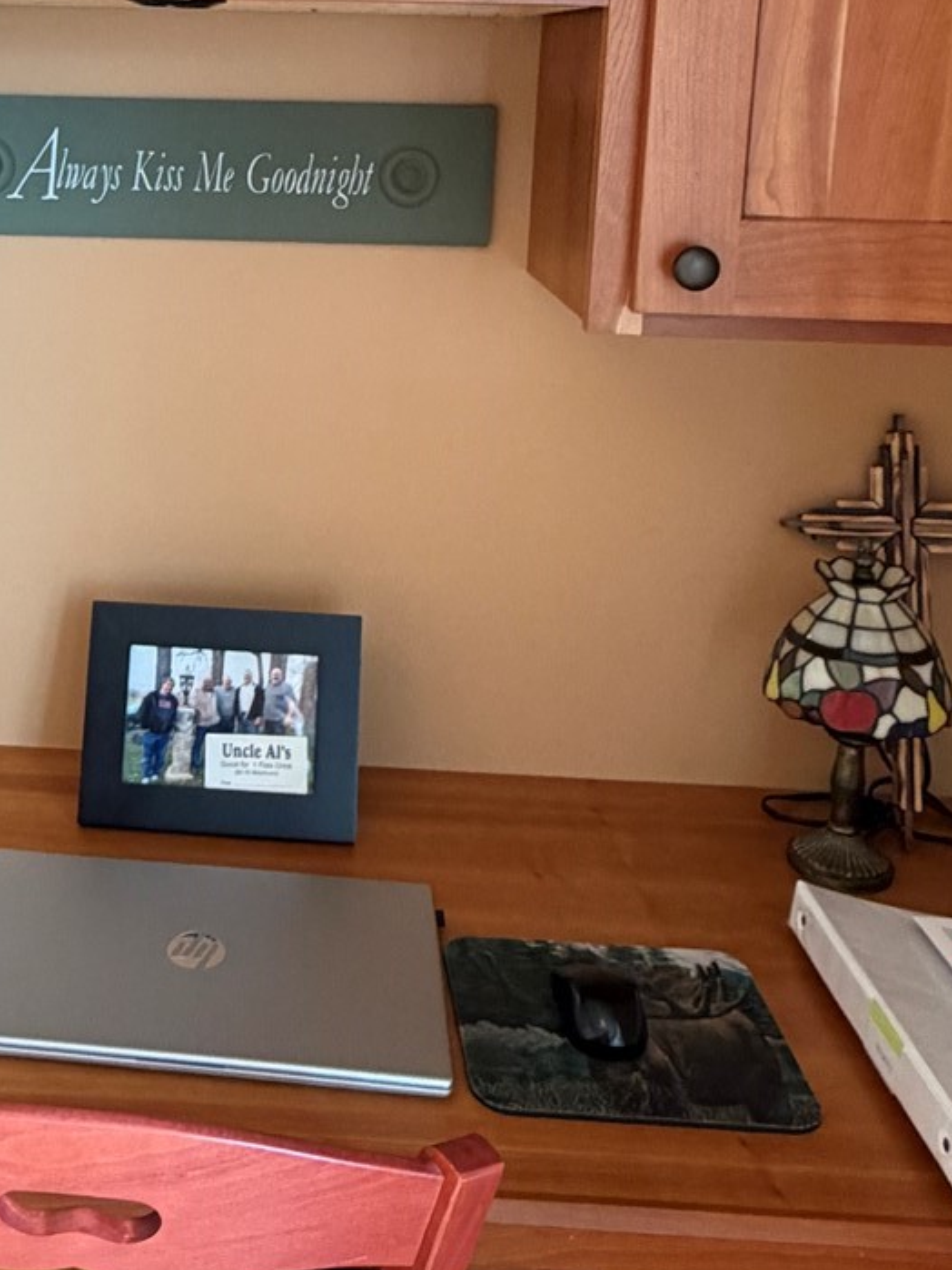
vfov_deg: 44.0
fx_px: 1504
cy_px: 291
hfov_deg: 34.1
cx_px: 187
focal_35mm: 41
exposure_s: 1/60
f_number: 2.2
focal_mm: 2.22
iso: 320
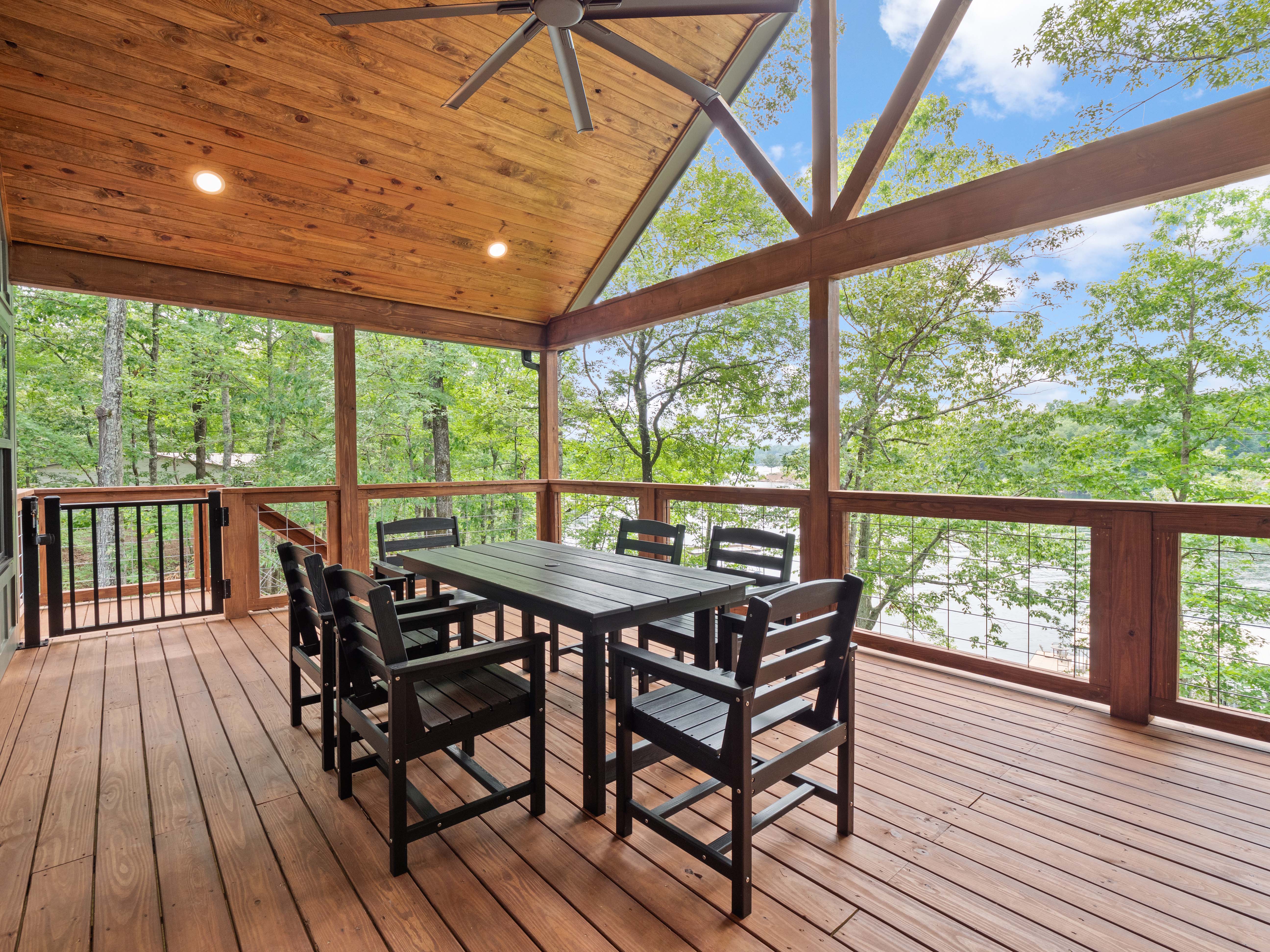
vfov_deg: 78.1
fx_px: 587
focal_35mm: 16
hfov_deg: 94.5
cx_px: 635
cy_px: 476
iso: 200
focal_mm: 8
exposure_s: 1/25
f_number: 5.6
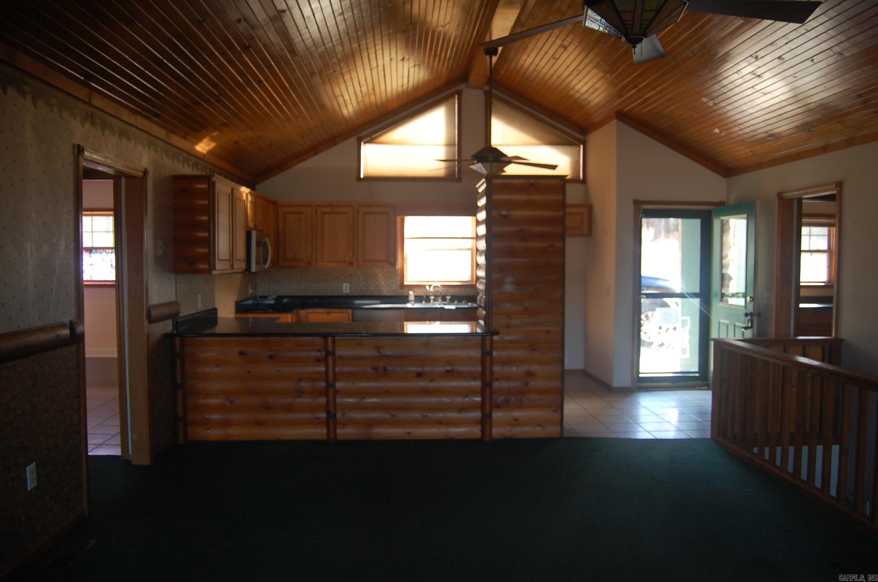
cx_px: 439
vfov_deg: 47.8
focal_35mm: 27
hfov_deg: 67.5
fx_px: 657
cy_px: 291
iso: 400
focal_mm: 18
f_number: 3.5
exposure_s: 1/80
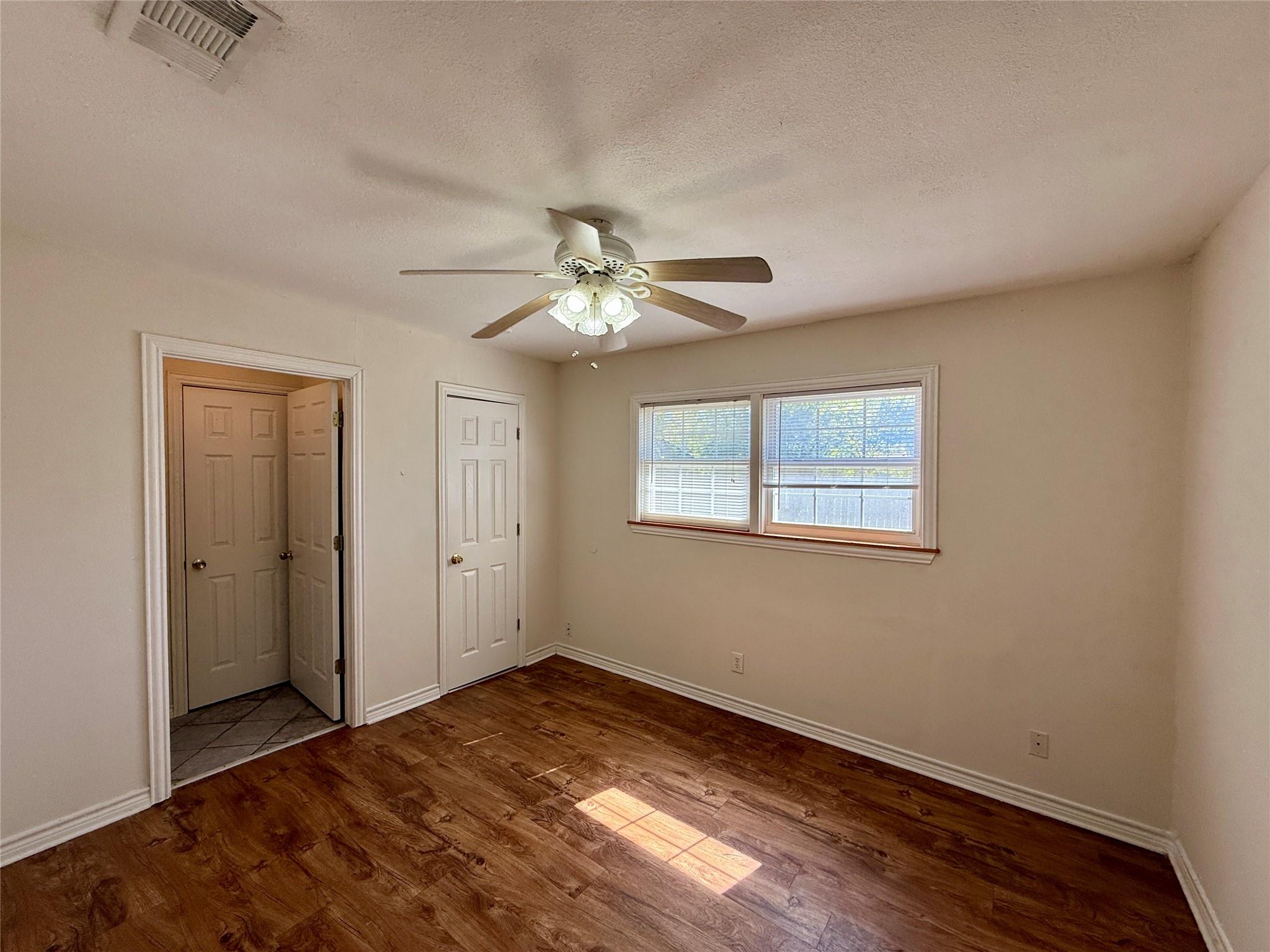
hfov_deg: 102.1
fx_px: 514
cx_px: 635
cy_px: 476
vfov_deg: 85.7
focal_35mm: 14
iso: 50
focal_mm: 2.22
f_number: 2.2
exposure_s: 1/120
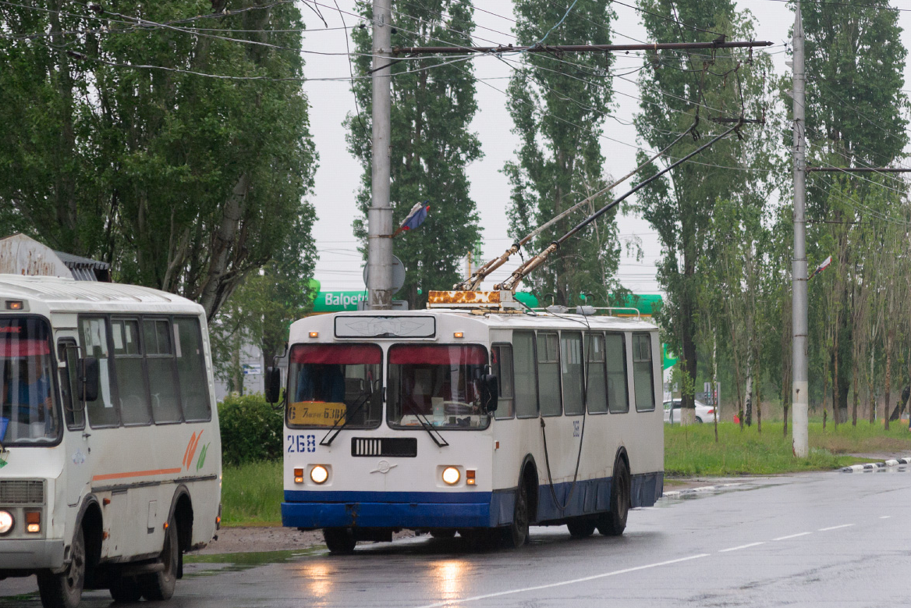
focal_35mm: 165
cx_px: 471
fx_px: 4176
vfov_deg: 8.3
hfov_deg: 12.5
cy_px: 298
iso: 800
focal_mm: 102
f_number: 4.5
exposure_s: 1/320
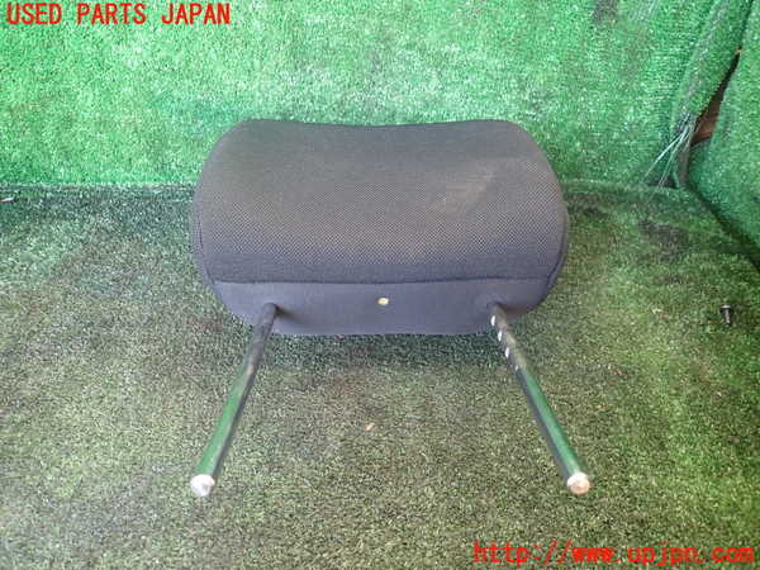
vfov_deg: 54.9
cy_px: 285
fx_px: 549
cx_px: 380
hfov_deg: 69.4
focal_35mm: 25
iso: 200
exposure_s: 1/40
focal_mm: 4.5
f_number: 2
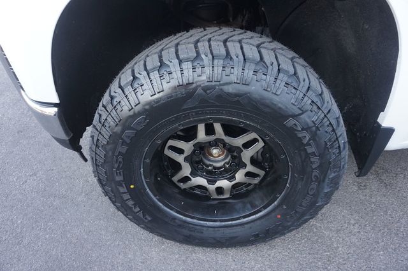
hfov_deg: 73.8
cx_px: 204
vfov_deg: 53.1
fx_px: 272
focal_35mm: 24
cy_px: 136
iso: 250
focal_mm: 16
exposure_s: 1/60
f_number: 4
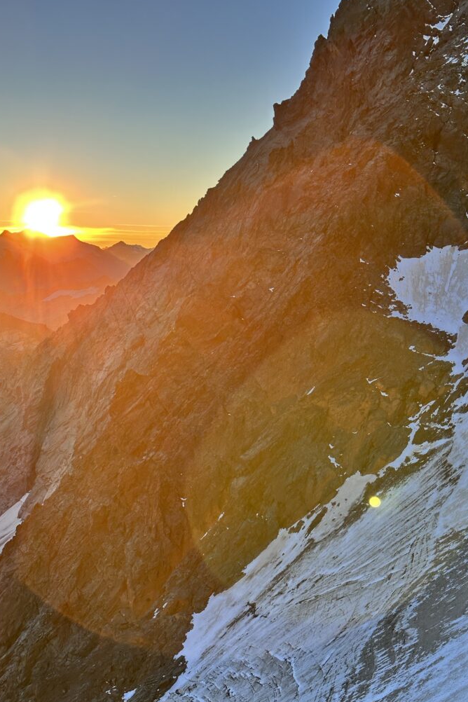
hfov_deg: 26.5
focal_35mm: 51
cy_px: 354
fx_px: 994
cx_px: 215
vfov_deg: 38.9
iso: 64
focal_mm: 6.86
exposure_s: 1/1000
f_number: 1.78
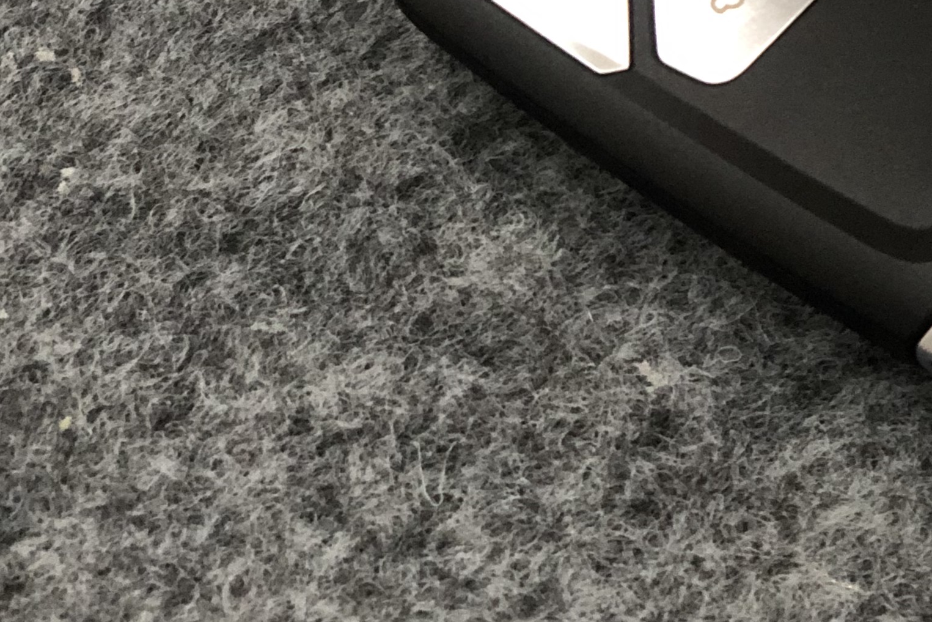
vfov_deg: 9.5
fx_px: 3702
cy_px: -130
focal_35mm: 143
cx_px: 1051
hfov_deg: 14.0
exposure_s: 1/20
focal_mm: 6
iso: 160
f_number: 2.4
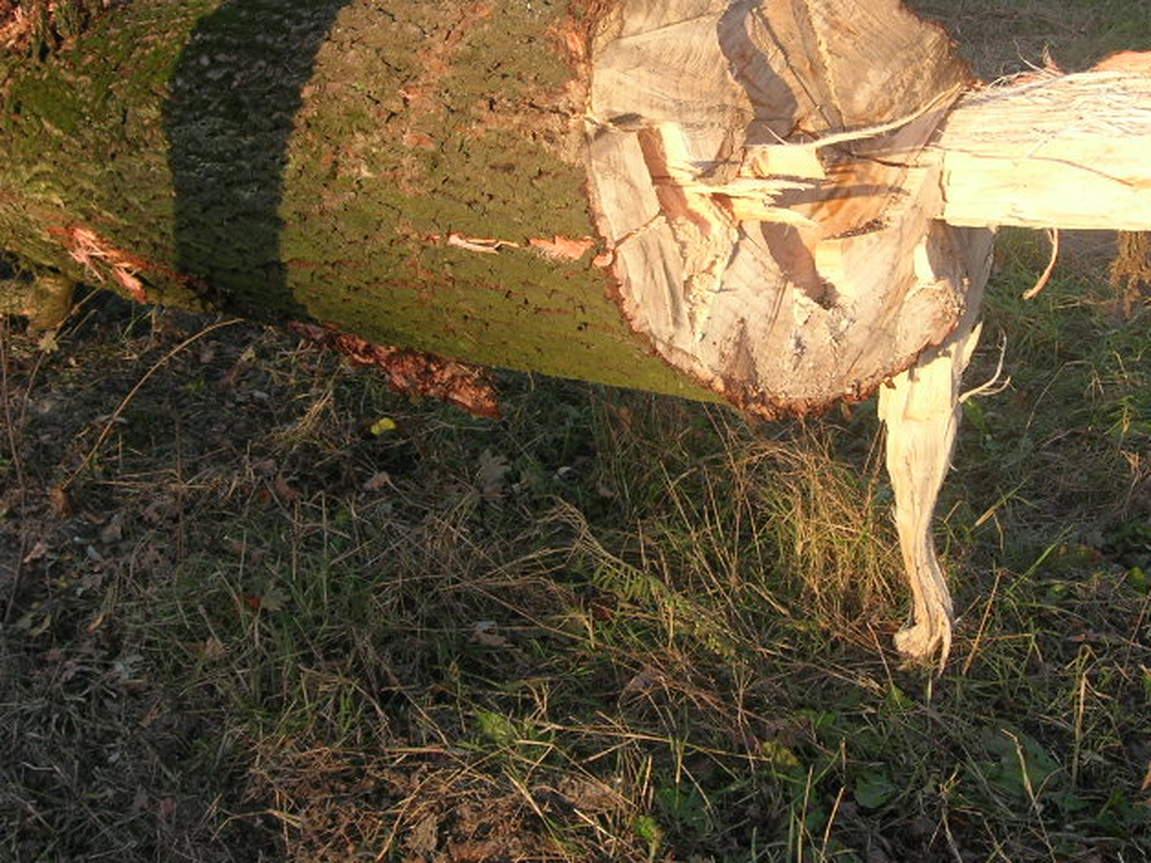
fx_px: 2062
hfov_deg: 31.2
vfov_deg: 23.4
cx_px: 645
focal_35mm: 62
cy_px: 200
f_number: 4.8
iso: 64
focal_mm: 7.8
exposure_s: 1/179
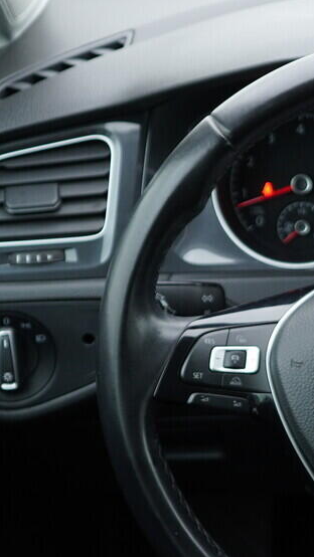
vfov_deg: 21.7
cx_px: 402
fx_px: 1449
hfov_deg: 12.0
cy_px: 336
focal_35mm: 98
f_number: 2.8
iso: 160
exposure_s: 1/40
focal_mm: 24
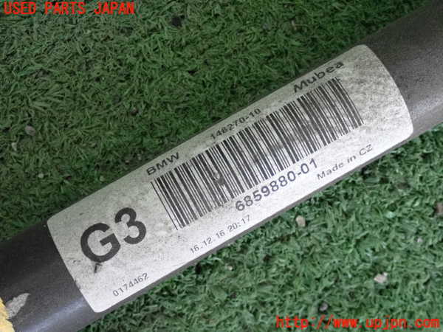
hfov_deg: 27.4
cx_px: 222
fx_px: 909
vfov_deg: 20.7
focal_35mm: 71
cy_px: 166
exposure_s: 1/125
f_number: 3.9
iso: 2500
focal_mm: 12.73
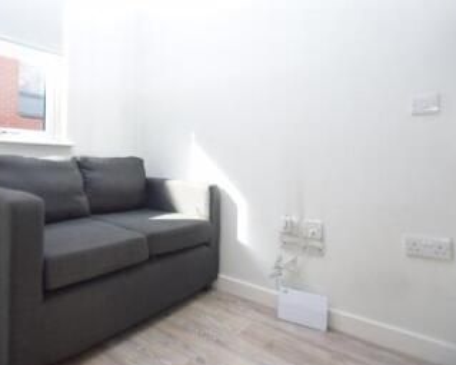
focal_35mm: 21
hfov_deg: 73.1
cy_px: 155
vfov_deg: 65.2
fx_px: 283
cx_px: 123
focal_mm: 10
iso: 250
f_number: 3.5
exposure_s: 1/125
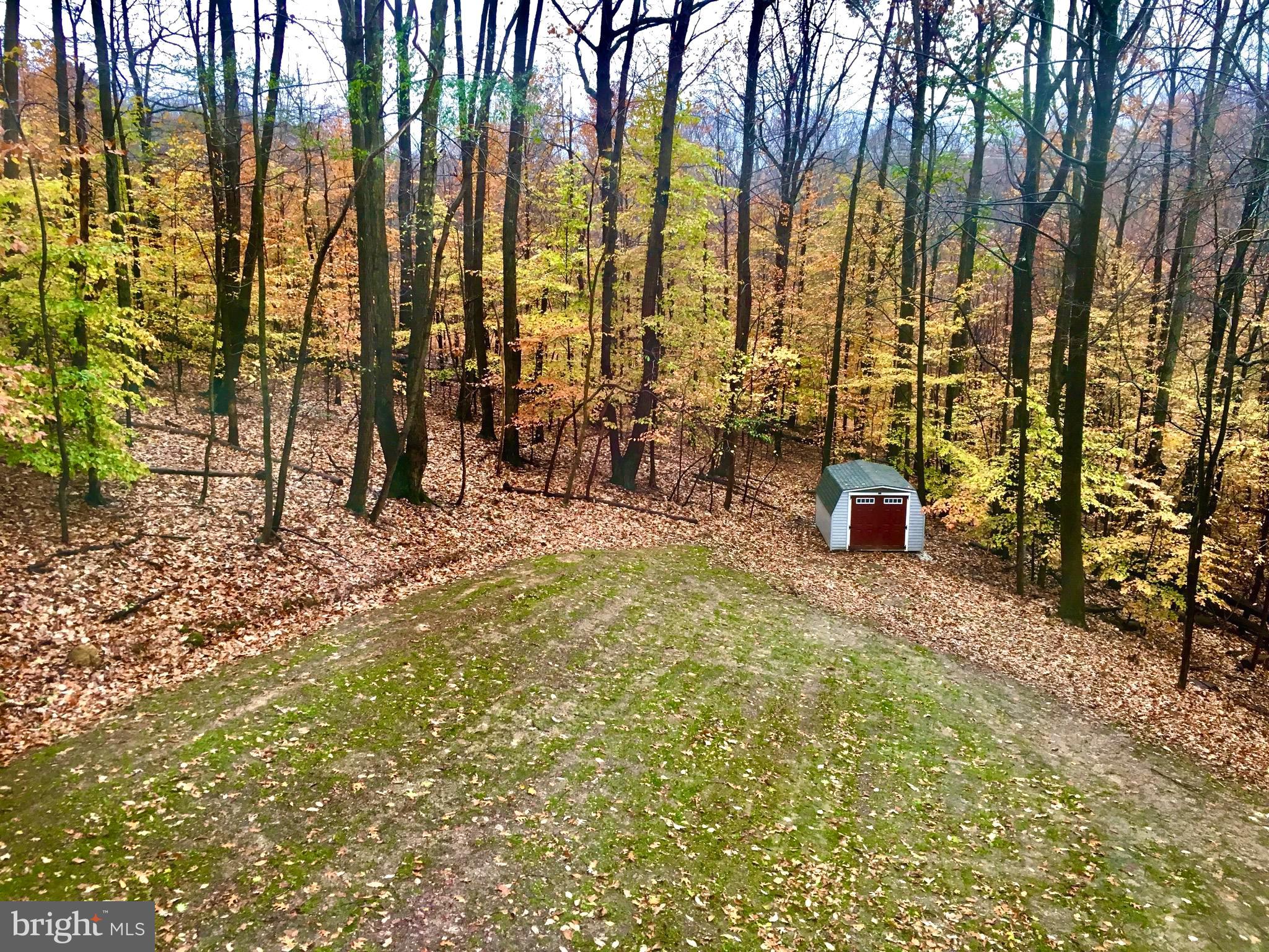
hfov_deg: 61.7
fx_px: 1063
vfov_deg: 48.2
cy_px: 476
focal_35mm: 29
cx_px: 634
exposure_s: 1/30
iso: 50
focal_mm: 4.15
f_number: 2.2
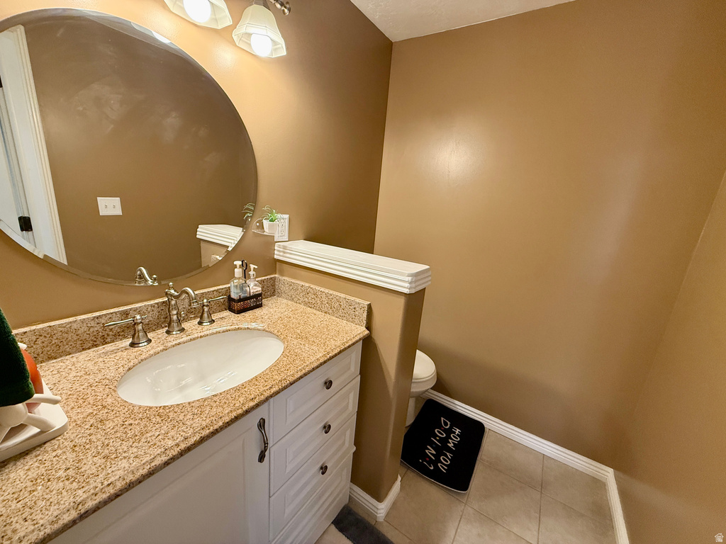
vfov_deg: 85.7
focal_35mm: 14
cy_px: 272
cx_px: 363
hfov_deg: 102.1
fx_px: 294
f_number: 2.2
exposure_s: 1/120
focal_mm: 2.22
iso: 200
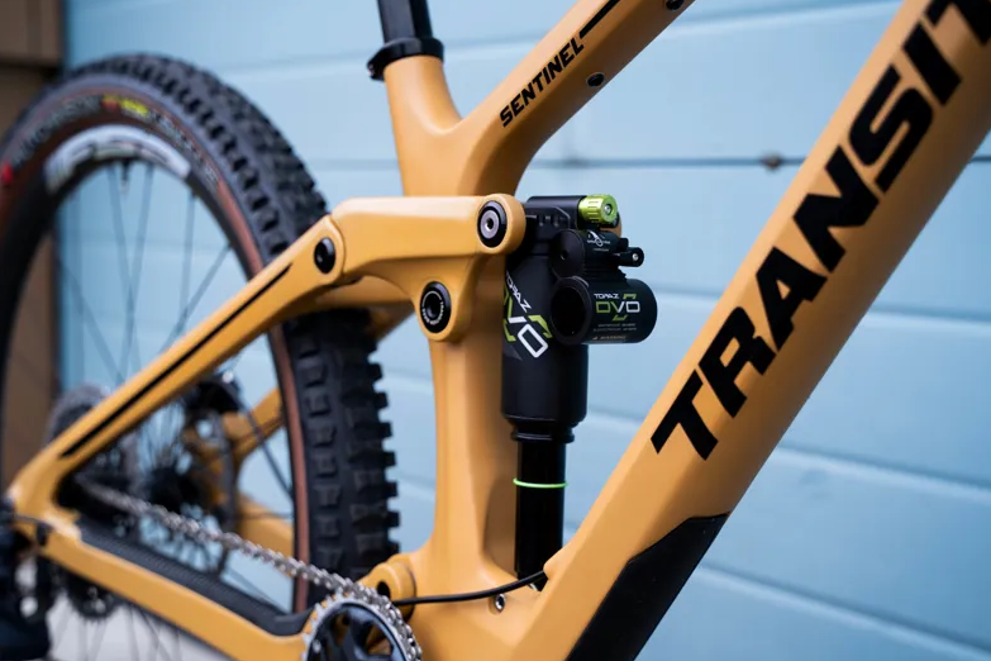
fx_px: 1321
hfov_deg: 41.1
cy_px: 329
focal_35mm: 48
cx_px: 490
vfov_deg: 28.1
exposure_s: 1/400
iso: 500
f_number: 3.5
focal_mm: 47
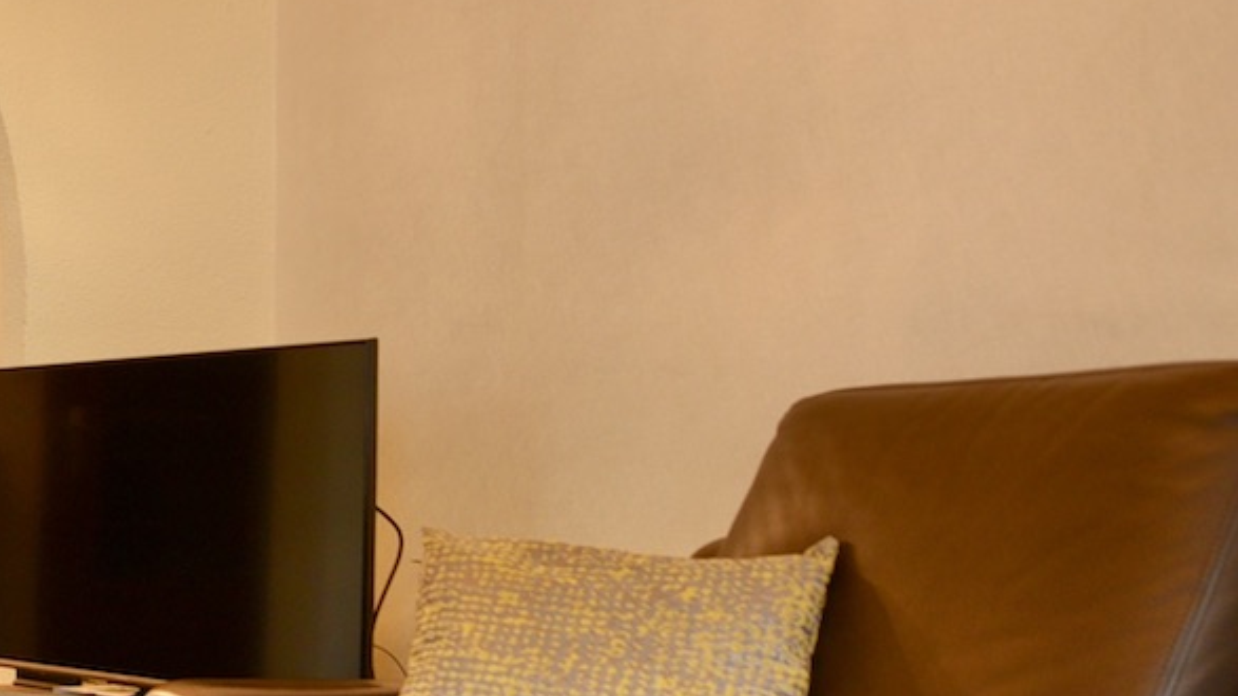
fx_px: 1575
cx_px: -548
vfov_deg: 23.5
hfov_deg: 29.4
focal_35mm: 48
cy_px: 747
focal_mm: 14
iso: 200
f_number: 2.8
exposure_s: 1/25
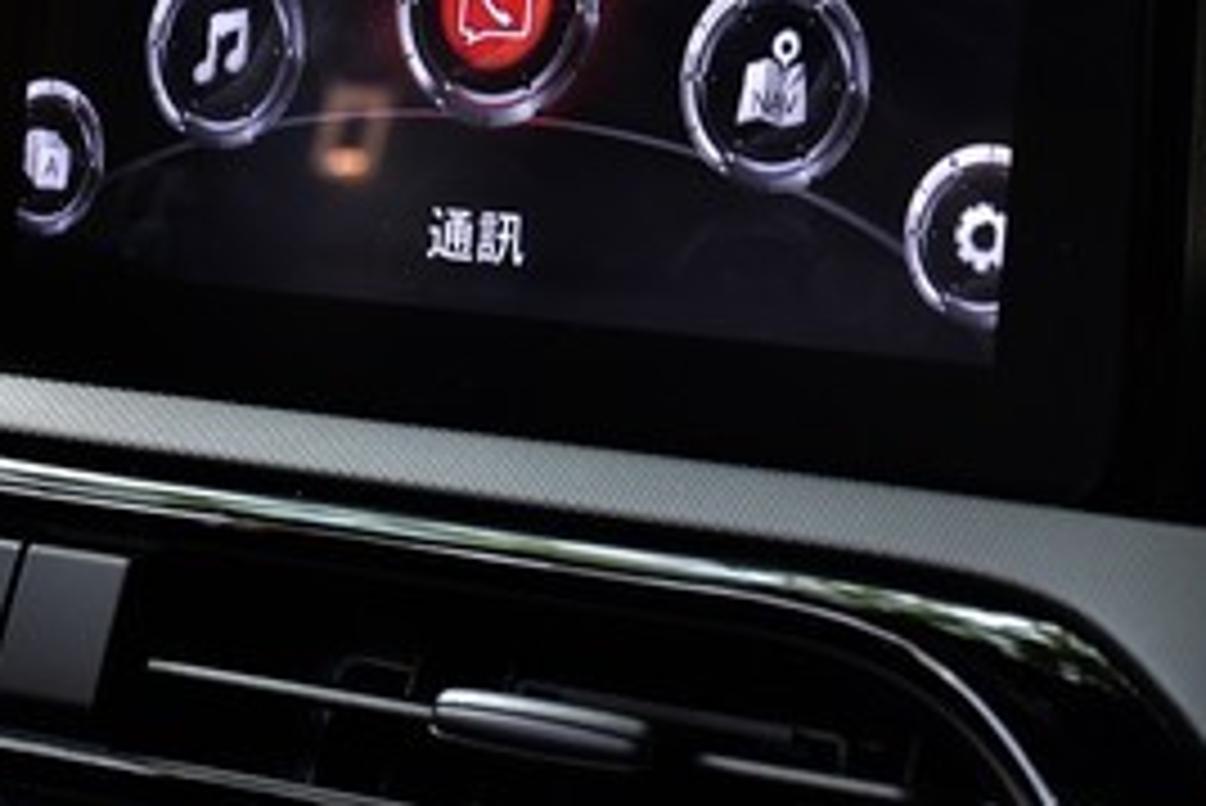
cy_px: 99
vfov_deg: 9.7
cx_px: 454
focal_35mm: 141
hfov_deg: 14.5
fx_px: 4726
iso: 400
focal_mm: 42
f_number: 7.1
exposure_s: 1/60
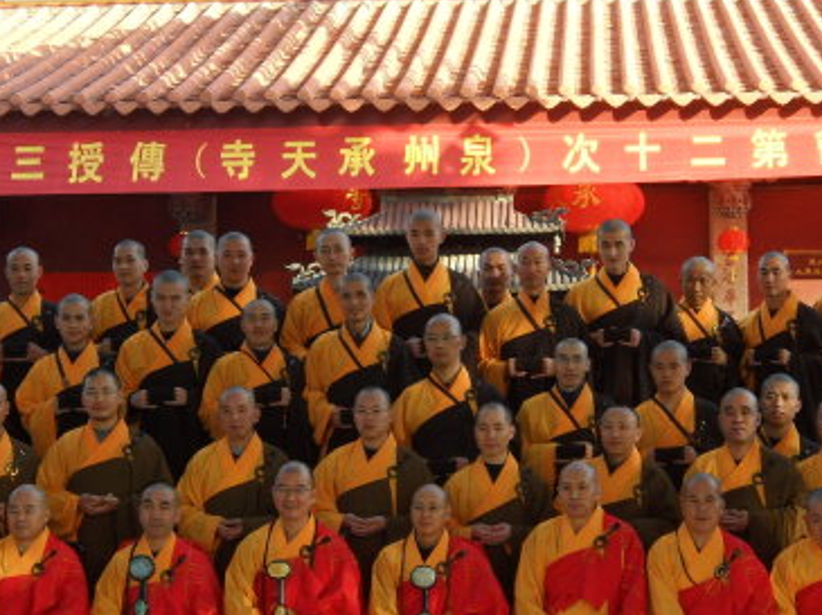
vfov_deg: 16.9
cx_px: 426
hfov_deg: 22.5
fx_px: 2064
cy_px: 298
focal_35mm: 87
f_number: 4.7
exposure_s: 1/90
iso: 80
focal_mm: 8.3
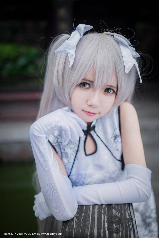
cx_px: 80
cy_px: 119
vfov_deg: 54.4
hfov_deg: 37.9
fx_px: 232
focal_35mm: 35
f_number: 1.8
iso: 320
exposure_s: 1/320
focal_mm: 35
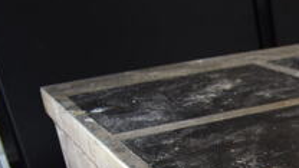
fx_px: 658
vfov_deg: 13.4
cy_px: 284
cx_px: 420
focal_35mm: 83
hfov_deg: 22.1
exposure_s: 1/125
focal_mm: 18
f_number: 5.6
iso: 280
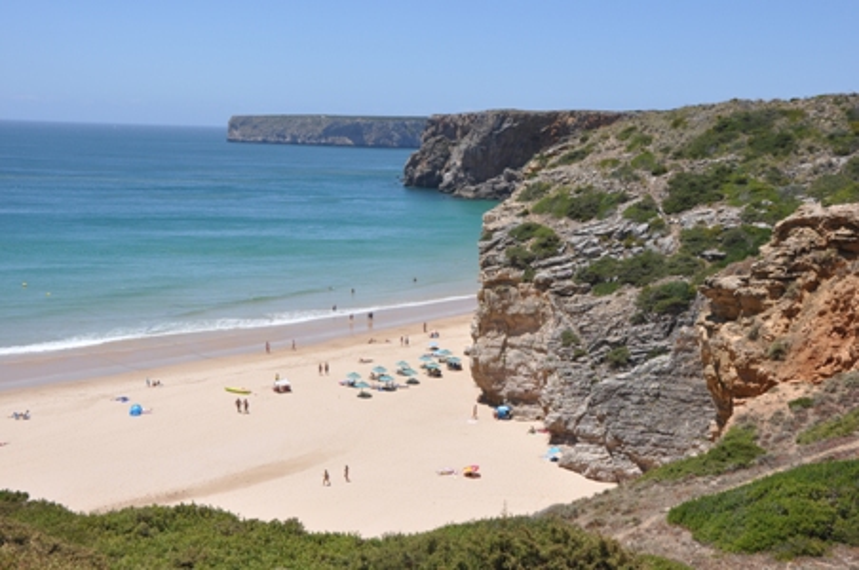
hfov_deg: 46.5
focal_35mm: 42
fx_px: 1001
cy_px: 285
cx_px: 430
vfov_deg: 31.8
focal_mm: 28
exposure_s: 1/320
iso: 200
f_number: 9
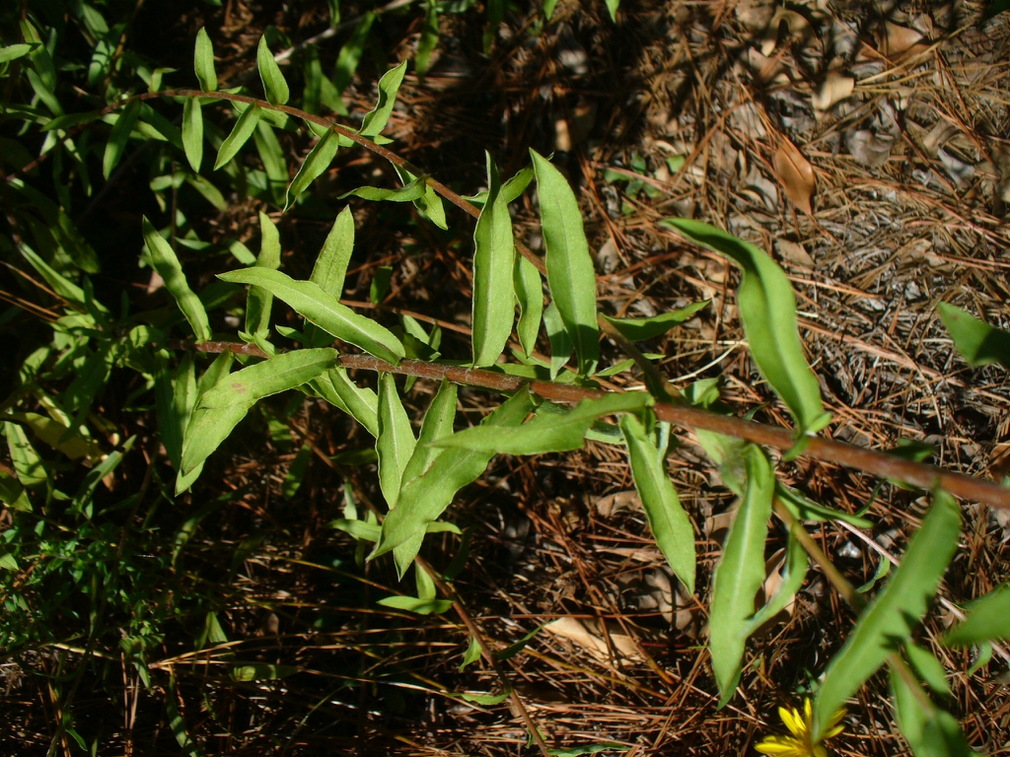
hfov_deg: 50.1
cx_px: 505
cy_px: 378
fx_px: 1080
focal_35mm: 37
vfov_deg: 38.7
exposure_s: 1/320
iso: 80
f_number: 5.6
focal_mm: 6.1
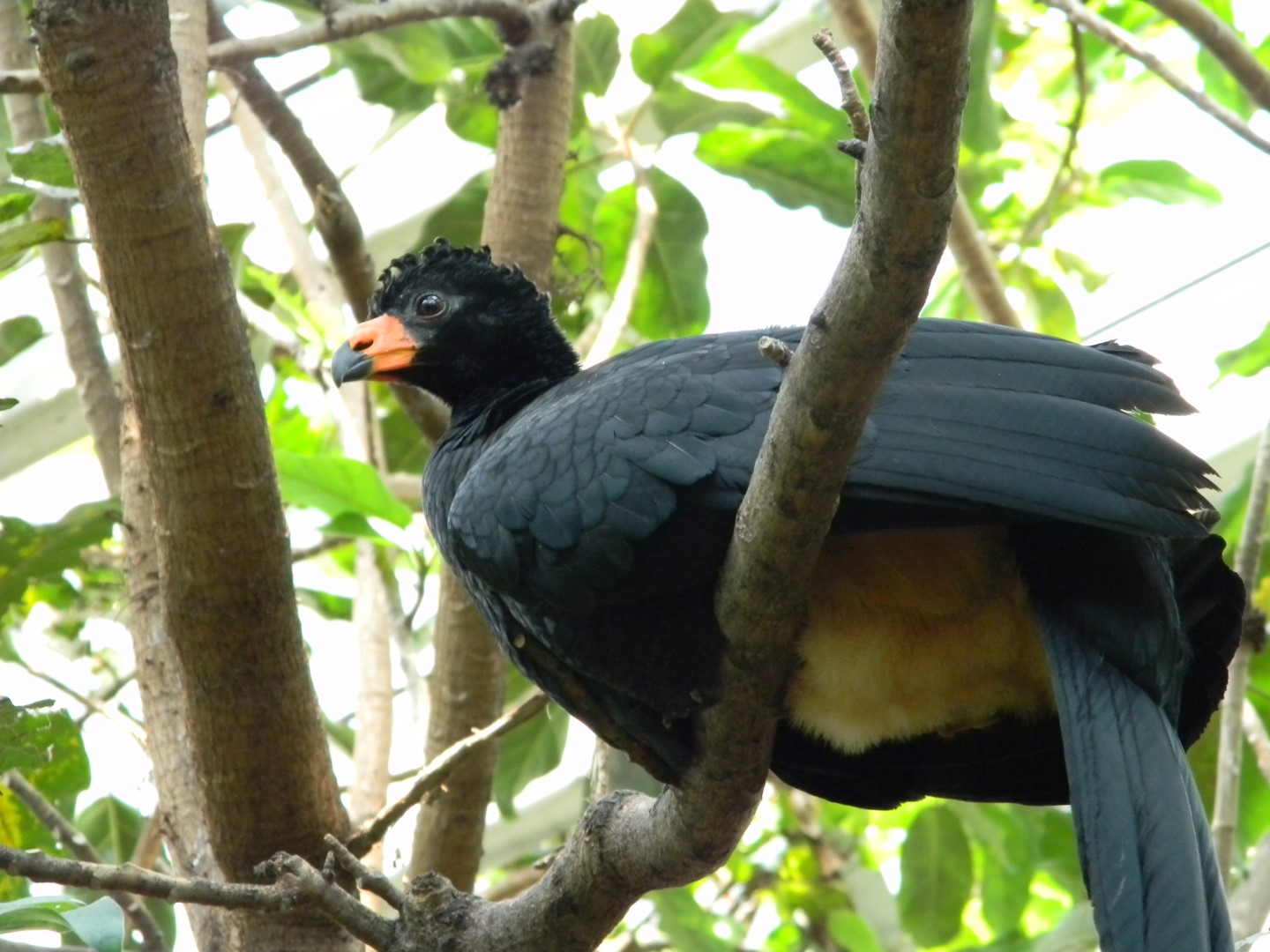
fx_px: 6714
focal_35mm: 183
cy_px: 476
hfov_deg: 10.8
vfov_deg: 8.1
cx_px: 635
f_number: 5.2
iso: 400
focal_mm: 33.1
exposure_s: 1/22
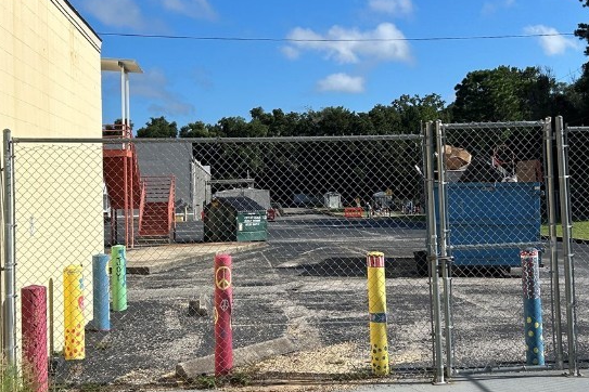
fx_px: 834
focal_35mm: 51
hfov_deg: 38.9
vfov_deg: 26.4
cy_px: 160
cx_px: 291
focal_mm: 5.7
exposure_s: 1/6993
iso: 50
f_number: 1.5
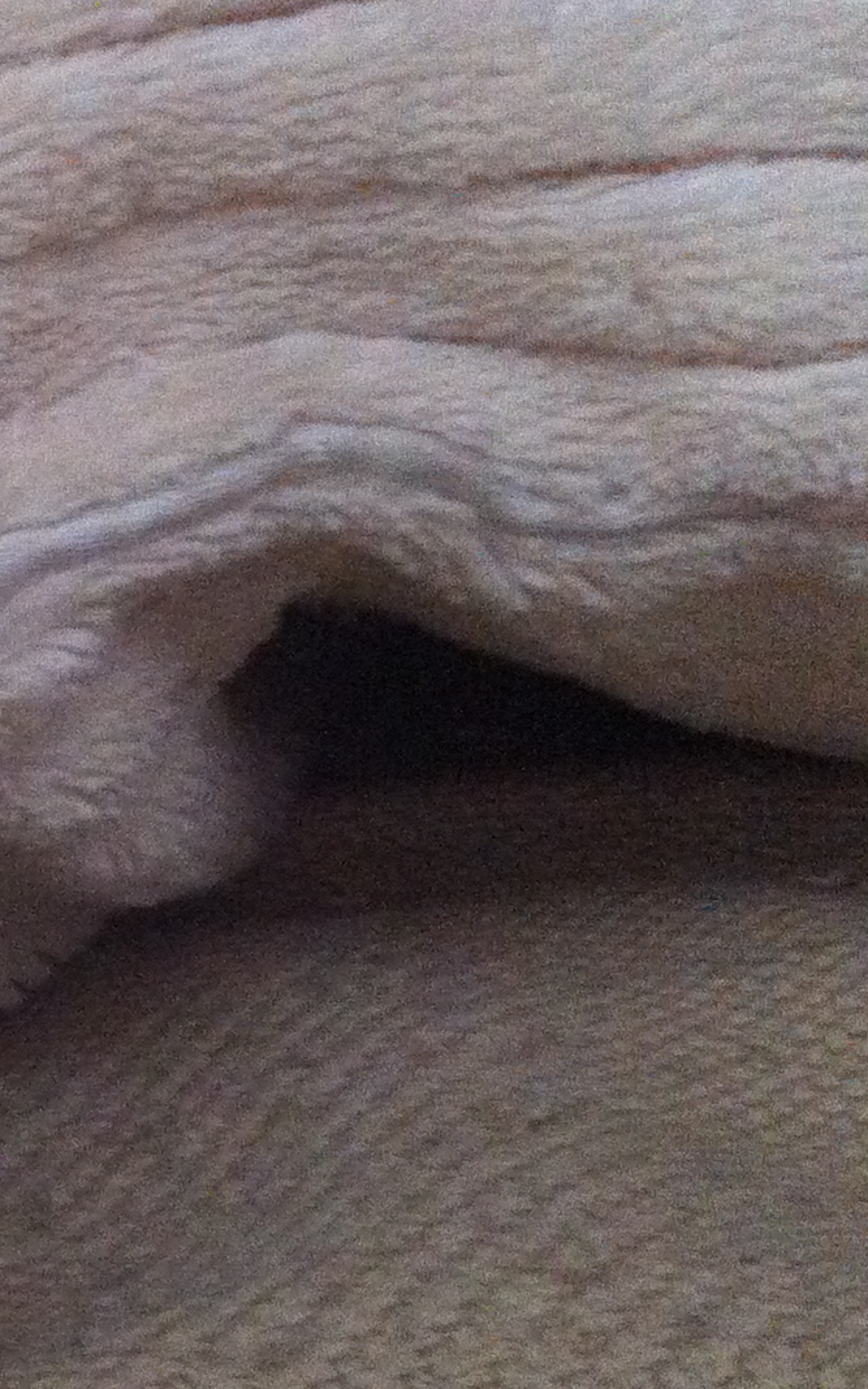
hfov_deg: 13.2
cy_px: 962
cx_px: -644
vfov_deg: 22.9
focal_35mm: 90
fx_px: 3406
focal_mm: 3.85
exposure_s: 1/15
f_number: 2.8
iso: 500
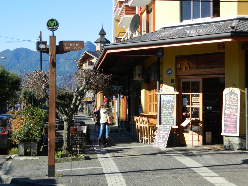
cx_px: 124
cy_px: 93
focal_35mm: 70
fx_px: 502
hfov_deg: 27.8
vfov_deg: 21.0
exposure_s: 1/400
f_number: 4
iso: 110
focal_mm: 12.6
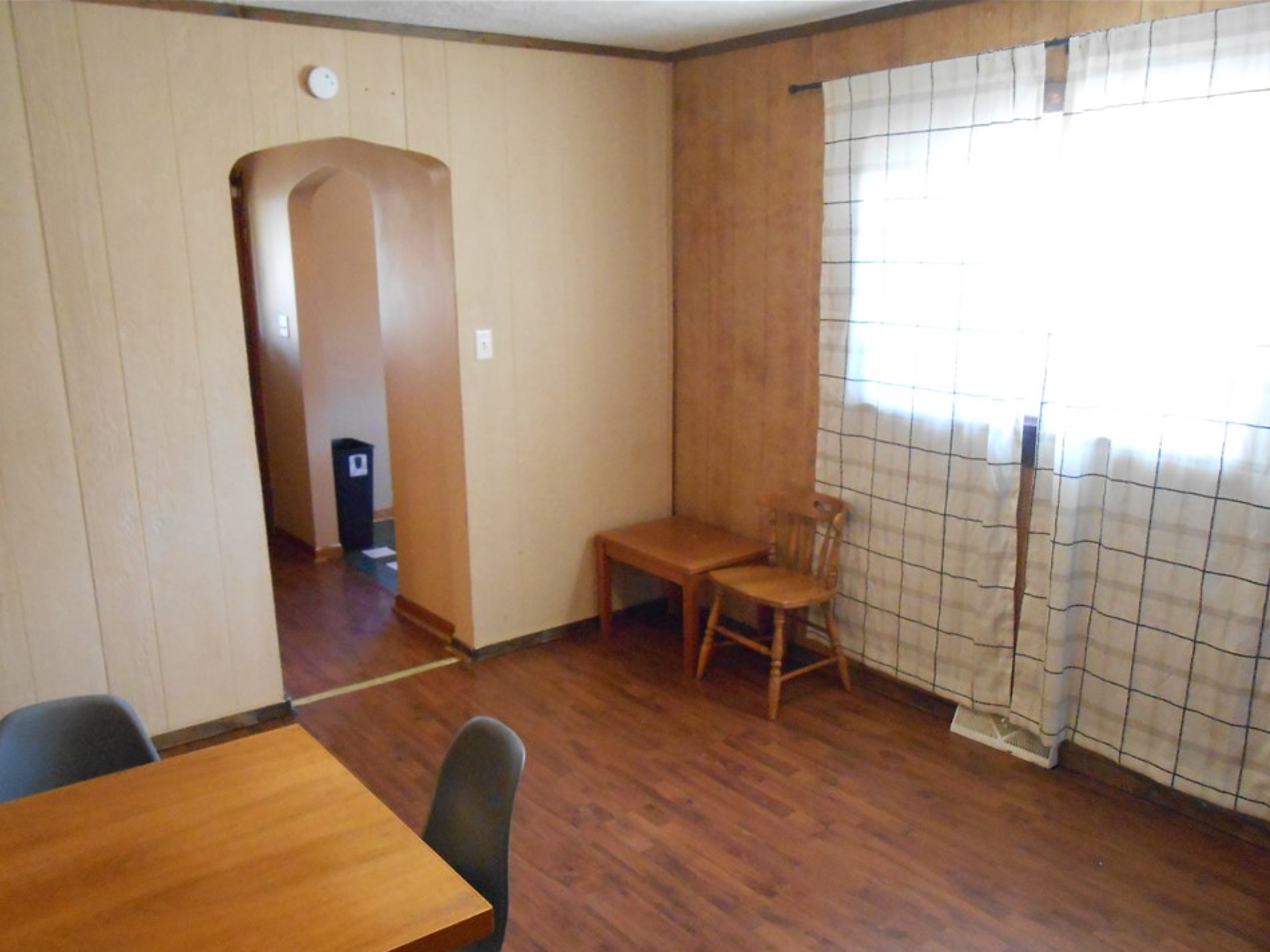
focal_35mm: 28
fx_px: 1027
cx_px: 620
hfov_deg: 63.4
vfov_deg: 49.7
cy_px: 511
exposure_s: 1/40
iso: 800
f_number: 3.5
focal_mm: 4.6
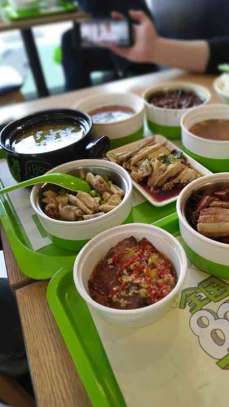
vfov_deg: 64.3
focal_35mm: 30
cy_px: 203
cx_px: 152
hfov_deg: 38.5
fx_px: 324
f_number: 2
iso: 125
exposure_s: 1/50
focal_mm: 3.66
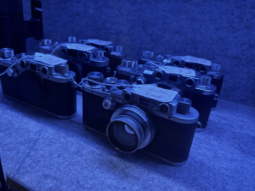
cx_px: 115
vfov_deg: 48.2
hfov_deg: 61.5
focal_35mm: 29
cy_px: 94
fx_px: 214
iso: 100
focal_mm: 5.96
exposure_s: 1/60
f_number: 1.6
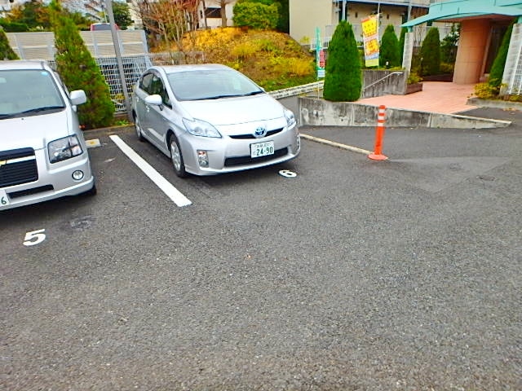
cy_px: 196
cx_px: 261
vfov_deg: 63.4
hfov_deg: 79.0
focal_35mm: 21
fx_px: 317
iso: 125
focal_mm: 3.7
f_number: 3.5
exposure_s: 1/160
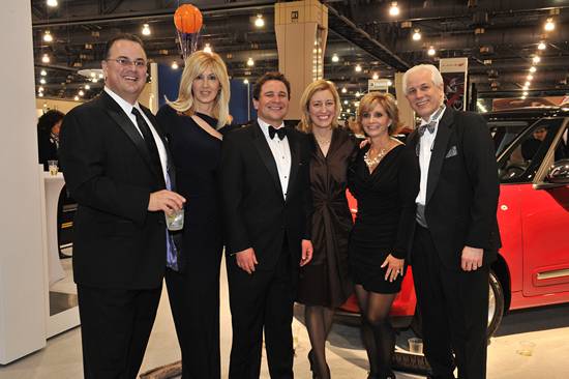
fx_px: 569
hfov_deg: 53.2
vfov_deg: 36.8
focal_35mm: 36
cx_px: 284
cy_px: 190
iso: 1250
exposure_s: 1/60
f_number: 9
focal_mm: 36
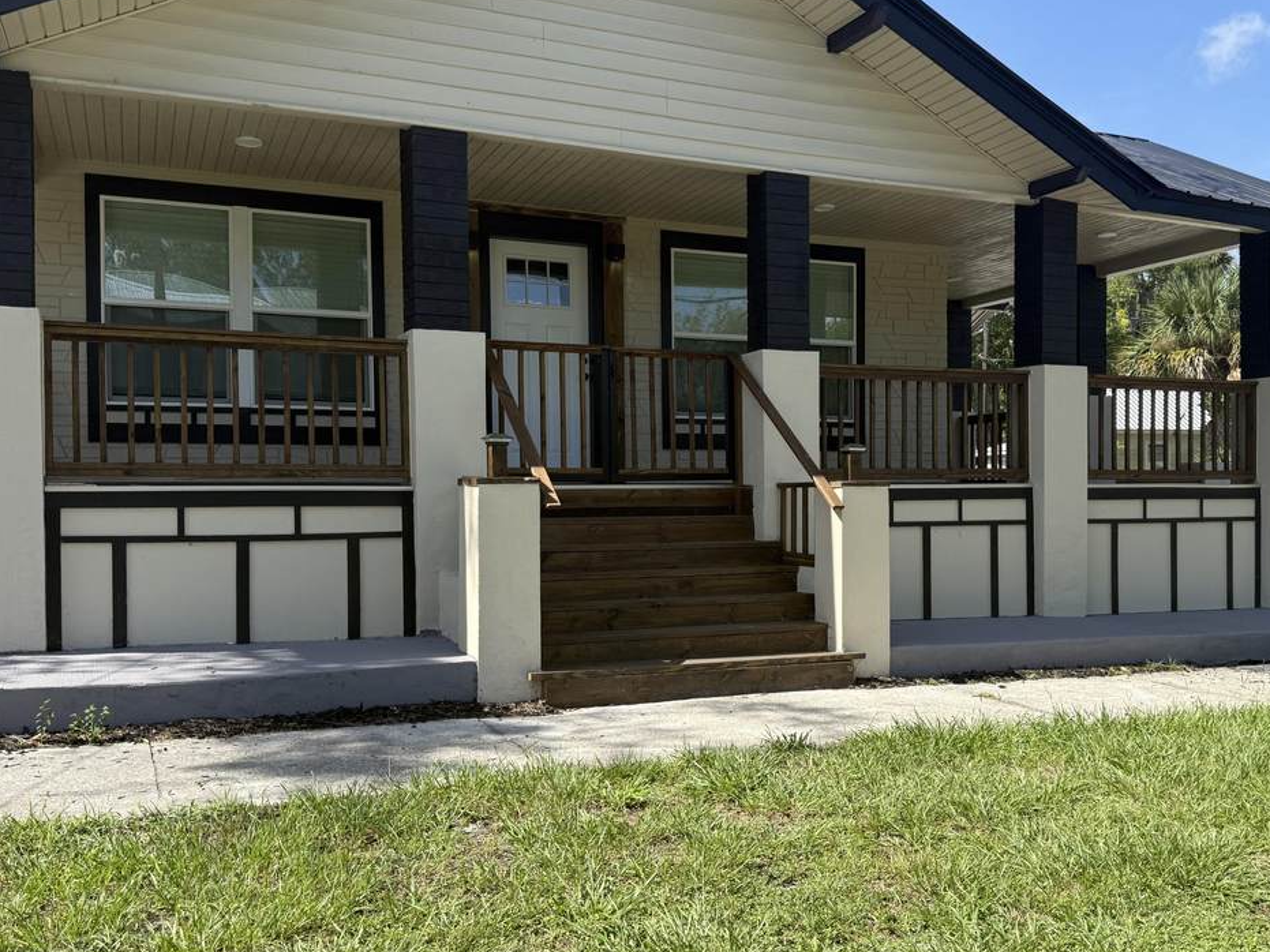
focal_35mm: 33
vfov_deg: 42.9
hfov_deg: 55.2
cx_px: 716
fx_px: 1211
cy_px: 506
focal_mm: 6.76
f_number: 1.78
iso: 80
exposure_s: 1/2445
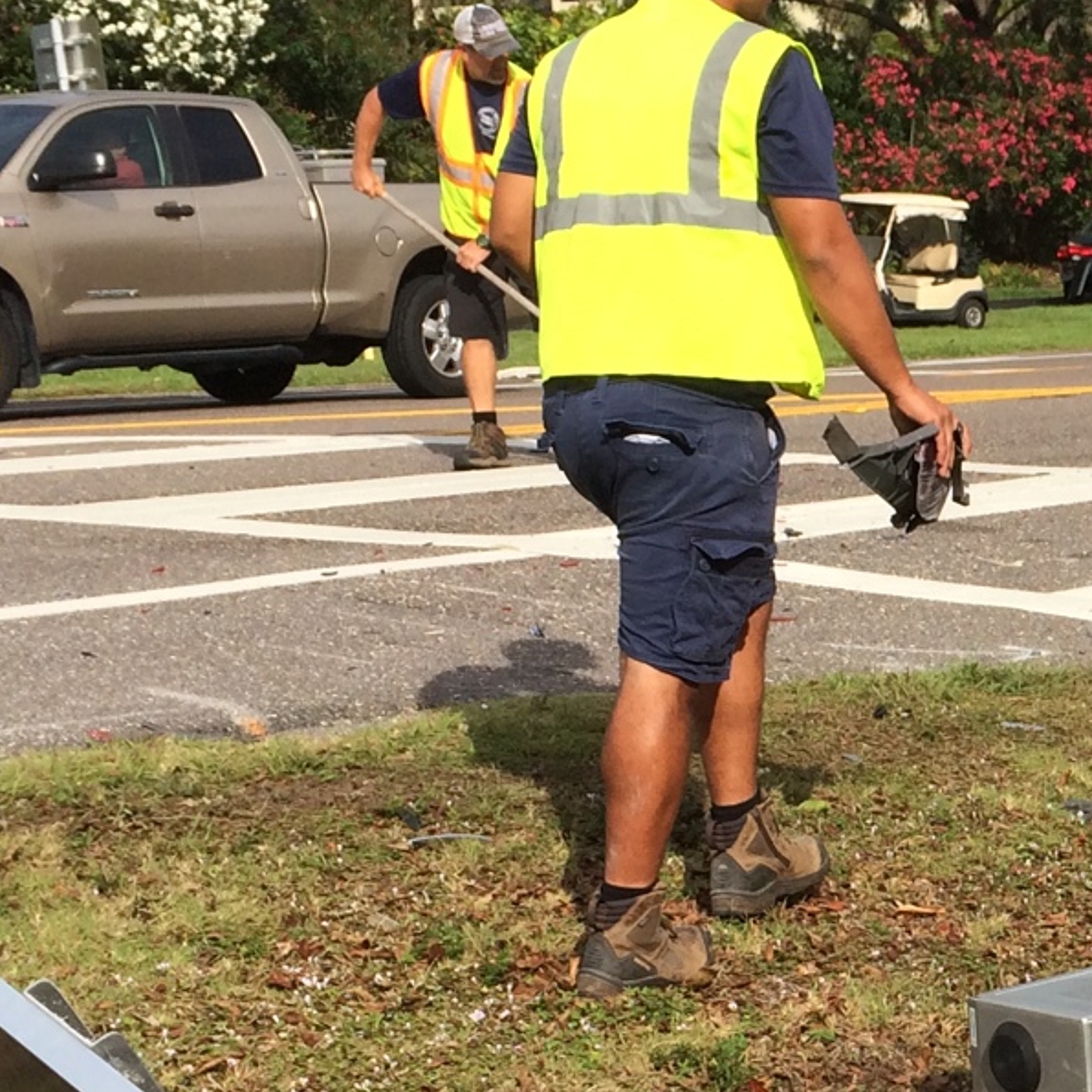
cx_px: 1292
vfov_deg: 20.1
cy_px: 751
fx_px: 3069
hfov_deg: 19.1
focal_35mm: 86
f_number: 2.2
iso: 32
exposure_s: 1/2283
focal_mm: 4.15
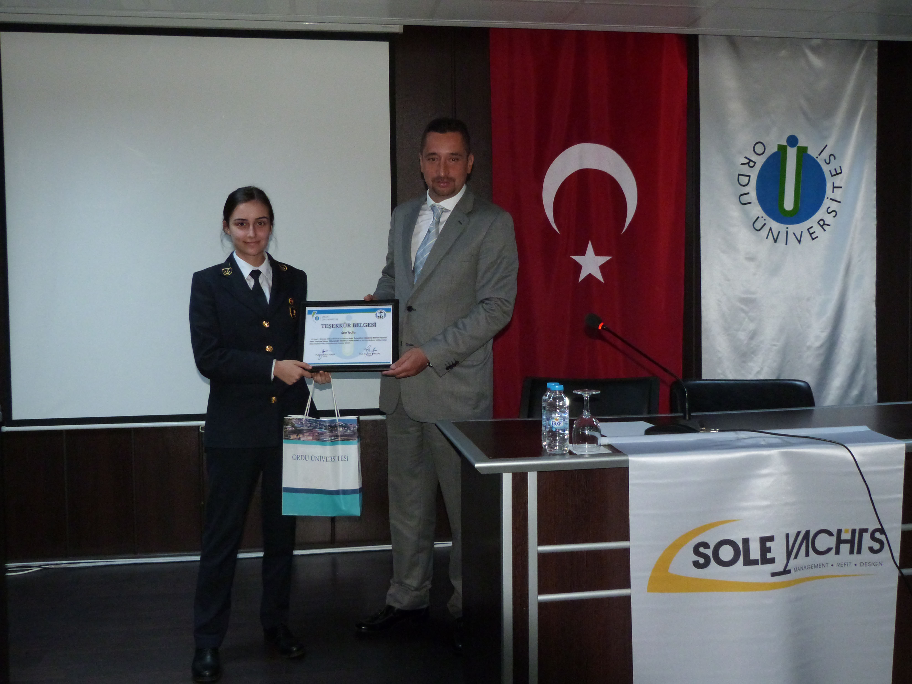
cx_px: 456
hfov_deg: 56.8
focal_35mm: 32
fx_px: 843
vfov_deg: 44.2
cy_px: 342
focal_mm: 5.7
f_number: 3
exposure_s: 1/60
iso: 400
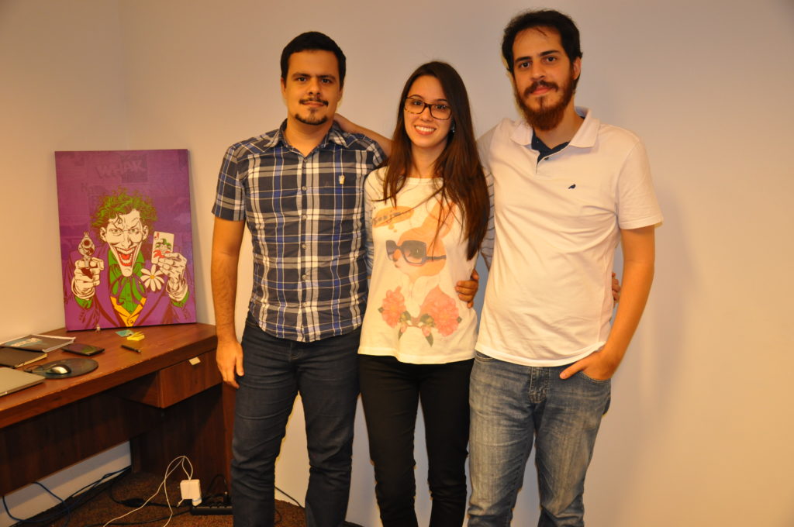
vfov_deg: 39.9
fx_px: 727
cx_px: 397
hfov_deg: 57.3
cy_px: 264
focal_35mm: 33
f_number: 3.8
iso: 800
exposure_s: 1/60
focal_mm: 22
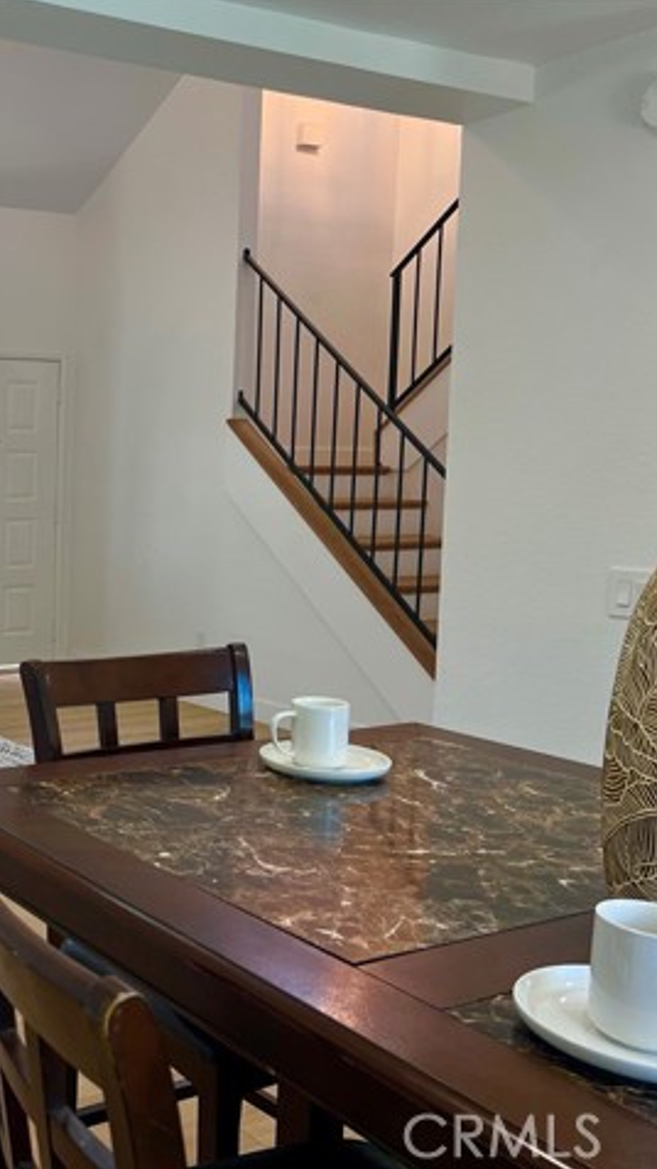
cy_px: 583
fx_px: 1178
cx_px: -81
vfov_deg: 52.8
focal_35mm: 38
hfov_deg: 28.1
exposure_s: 1/138
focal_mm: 5.7
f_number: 1.5
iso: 40
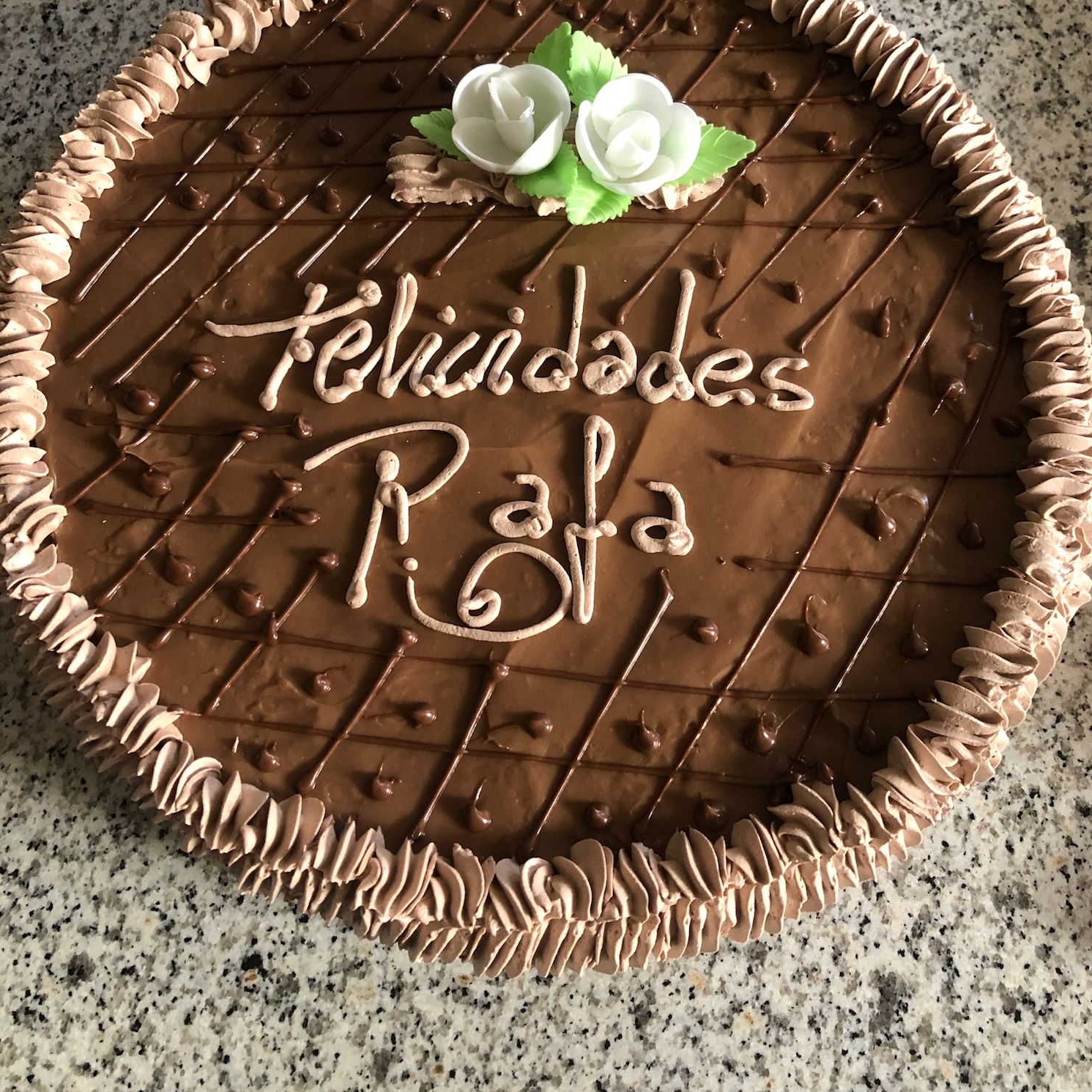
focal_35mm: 34
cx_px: 553
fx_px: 1213
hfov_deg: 48.4
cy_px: 411
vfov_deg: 48.0
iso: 80
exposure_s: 1/15
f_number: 1.8
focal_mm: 3.99
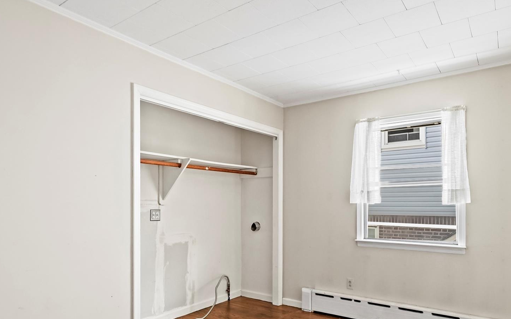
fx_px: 320
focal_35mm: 23
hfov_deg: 76.7
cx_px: 294
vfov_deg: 52.3
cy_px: 204
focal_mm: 16
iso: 1250
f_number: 7.1
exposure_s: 1/13
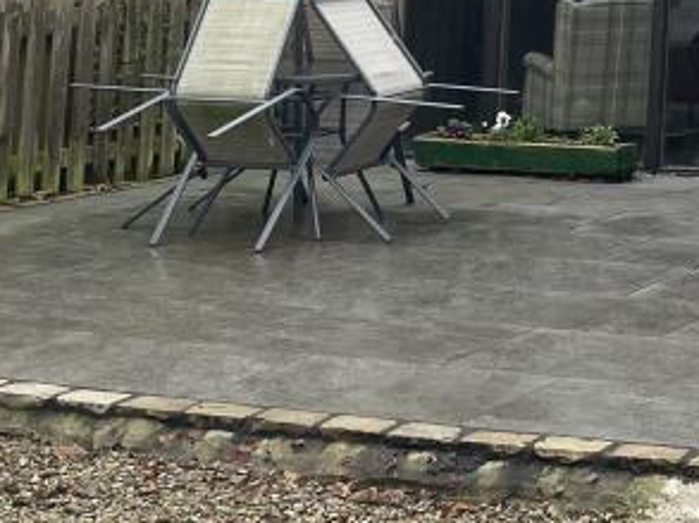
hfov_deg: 19.2
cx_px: 1009
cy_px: -217
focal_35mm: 91
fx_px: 1835
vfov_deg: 15.2
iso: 32
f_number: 1.6
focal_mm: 4.2
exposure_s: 1/477
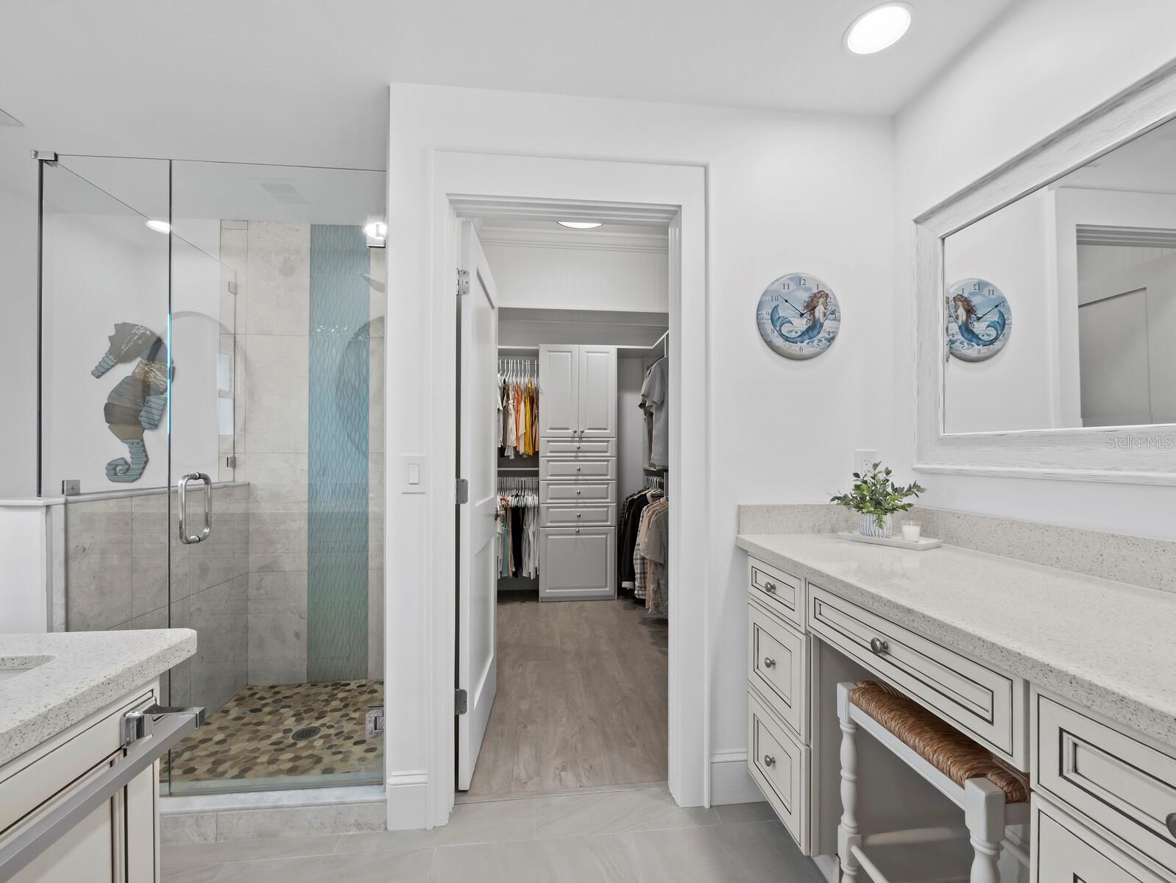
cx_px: 588
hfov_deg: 102.0
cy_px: 442
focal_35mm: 14
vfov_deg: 85.7
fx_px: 476
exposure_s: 1/2
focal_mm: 7
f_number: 13
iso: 320
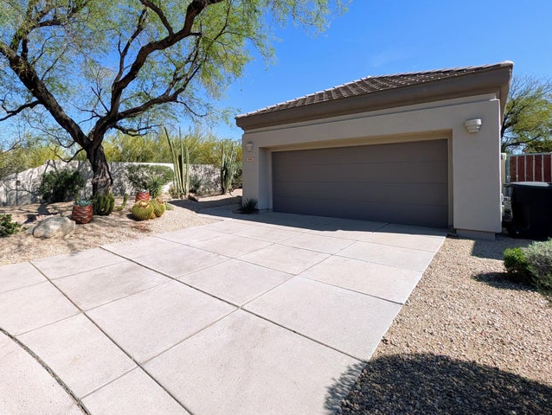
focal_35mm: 16
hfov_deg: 92.7
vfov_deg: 77.7
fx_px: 255
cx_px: 211
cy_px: 175
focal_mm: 2.02
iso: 50
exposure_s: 1/2545
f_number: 1.7
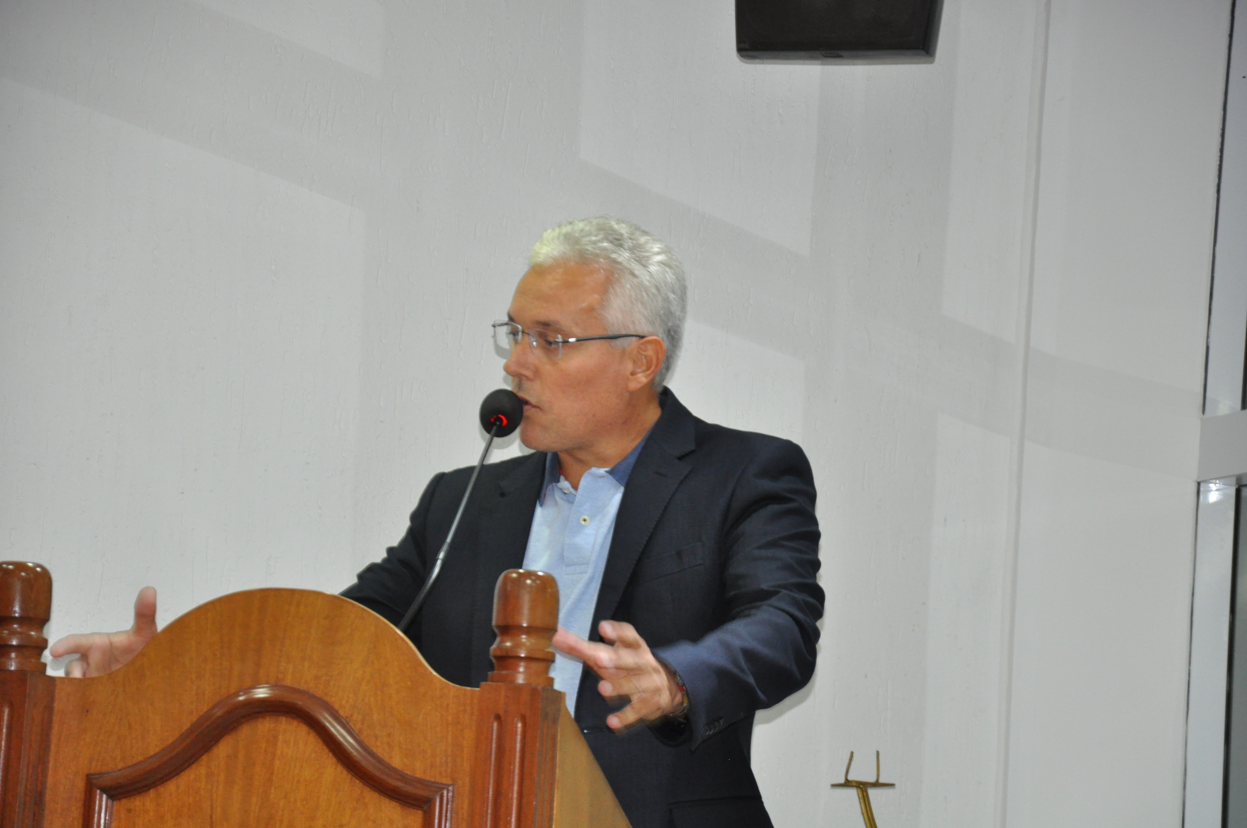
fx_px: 5449
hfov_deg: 13.1
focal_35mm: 158
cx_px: 624
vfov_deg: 8.7
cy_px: 414
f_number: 5.6
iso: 1250
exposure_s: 1/60
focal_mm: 105
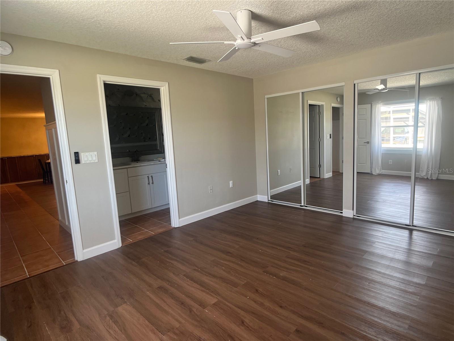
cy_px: 170
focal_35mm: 26
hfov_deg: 67.3
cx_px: 227
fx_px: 341
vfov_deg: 53.1
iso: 125
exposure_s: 1/116
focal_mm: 5.1
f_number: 1.6
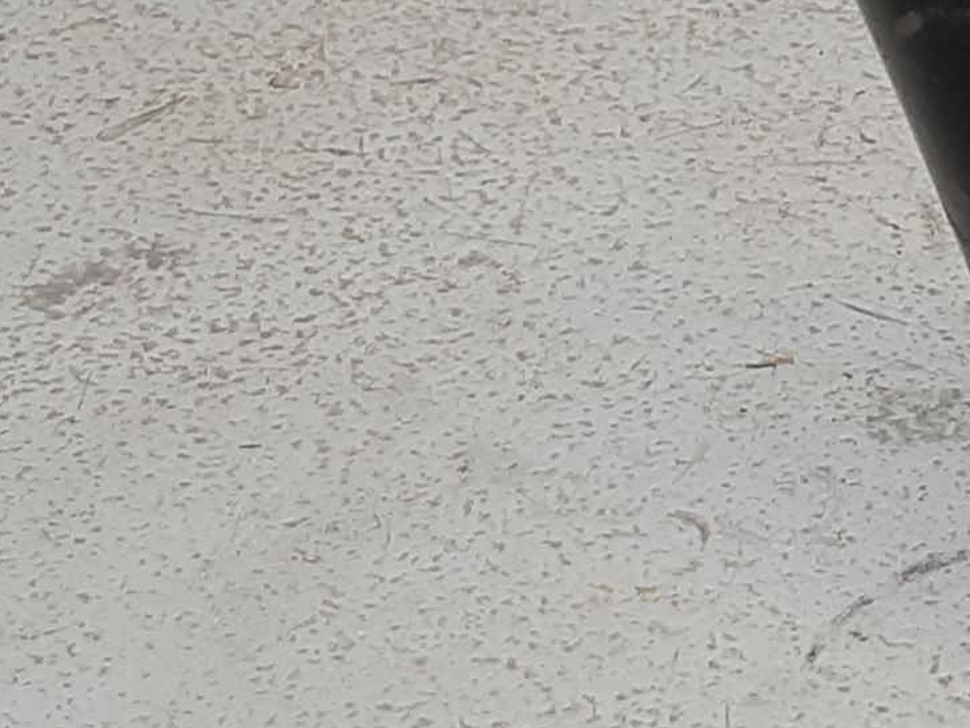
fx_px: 2046
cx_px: 1215
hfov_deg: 23.9
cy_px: 189
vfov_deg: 20.0
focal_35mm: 73
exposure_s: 1/50
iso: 50
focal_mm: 3.93
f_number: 1.7
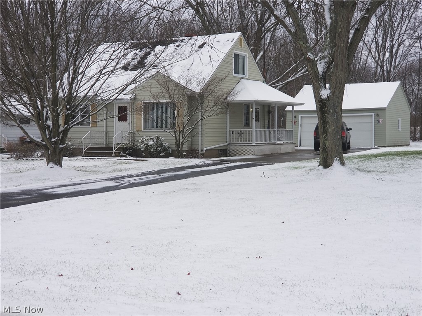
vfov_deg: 28.0
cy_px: 158
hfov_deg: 36.8
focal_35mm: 52
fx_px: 634
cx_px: 211
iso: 25
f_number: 2.4
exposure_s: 1/257
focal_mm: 6
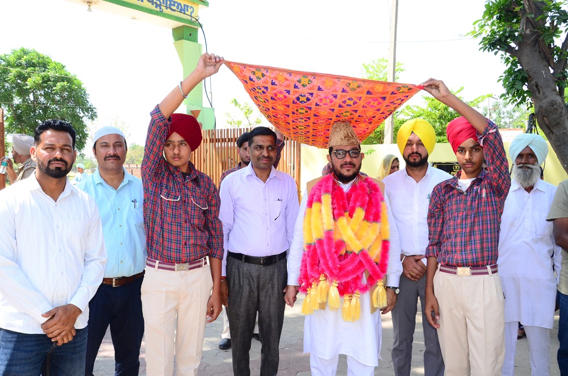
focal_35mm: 33
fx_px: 520
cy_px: 188
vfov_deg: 39.8
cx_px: 284
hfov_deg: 57.3
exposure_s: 1/125
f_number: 9
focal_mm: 22
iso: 320
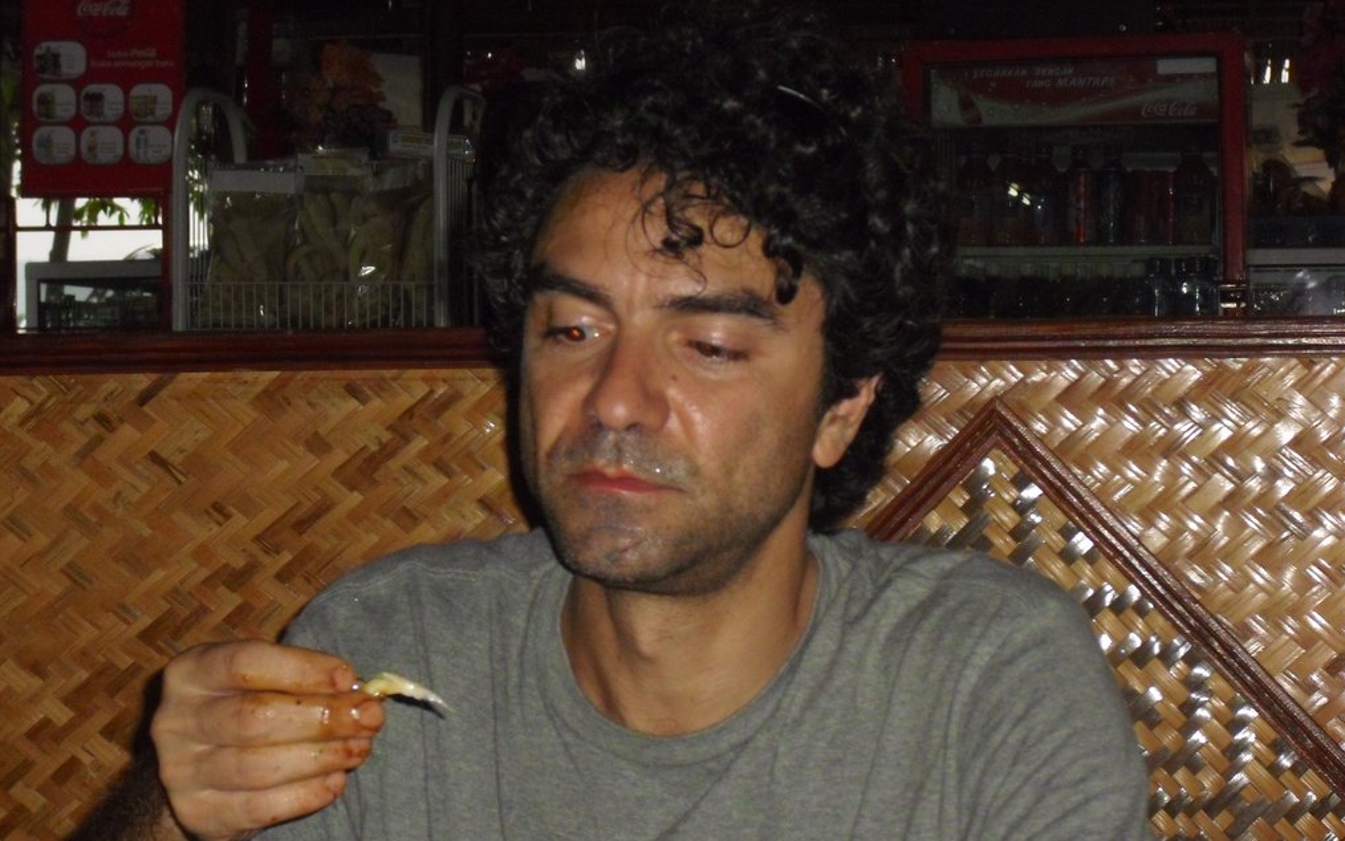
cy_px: 496
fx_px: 4436
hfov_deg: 17.2
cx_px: 667
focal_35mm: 121
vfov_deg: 10.8
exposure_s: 1/60
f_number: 5.2
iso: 400
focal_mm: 18.6
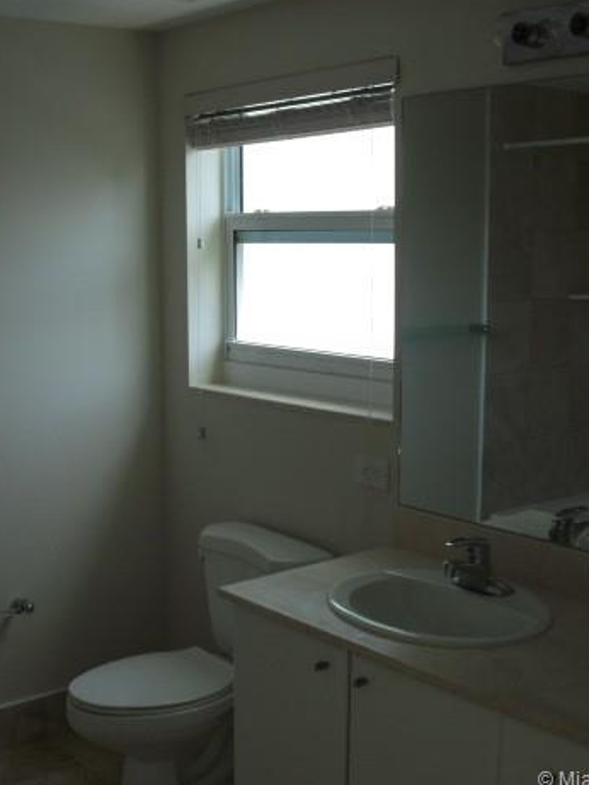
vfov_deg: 38.2
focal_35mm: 50
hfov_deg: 29.0
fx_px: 1134
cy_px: 387
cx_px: 225
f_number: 3.1
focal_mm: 6.3
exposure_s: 1/200
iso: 100
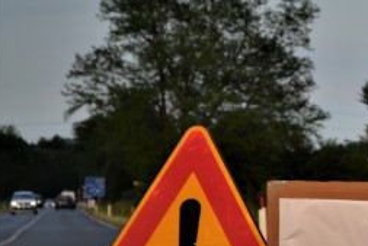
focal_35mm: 234
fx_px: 2398
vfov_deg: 5.9
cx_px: 515
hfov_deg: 8.6
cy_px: 256
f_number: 5.6
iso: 110
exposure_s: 1/125
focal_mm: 55
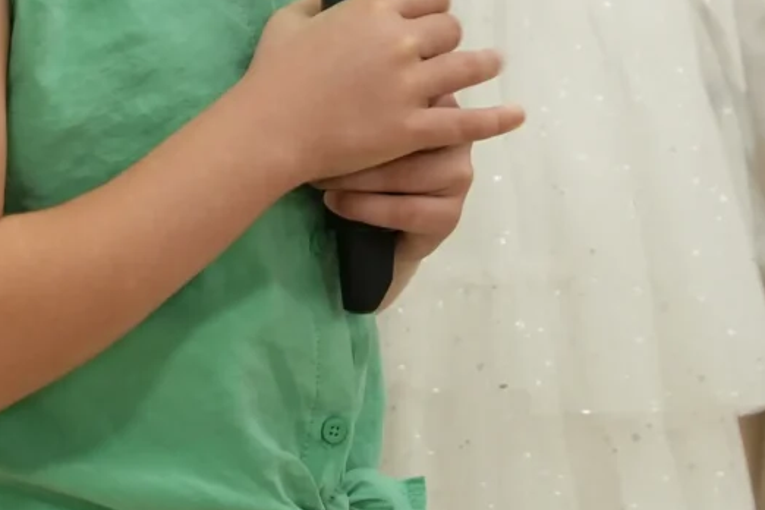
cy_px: -474
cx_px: 92
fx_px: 6597
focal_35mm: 310
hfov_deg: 6.6
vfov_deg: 4.4
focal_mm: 63.3
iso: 640
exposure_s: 1/100
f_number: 2.8
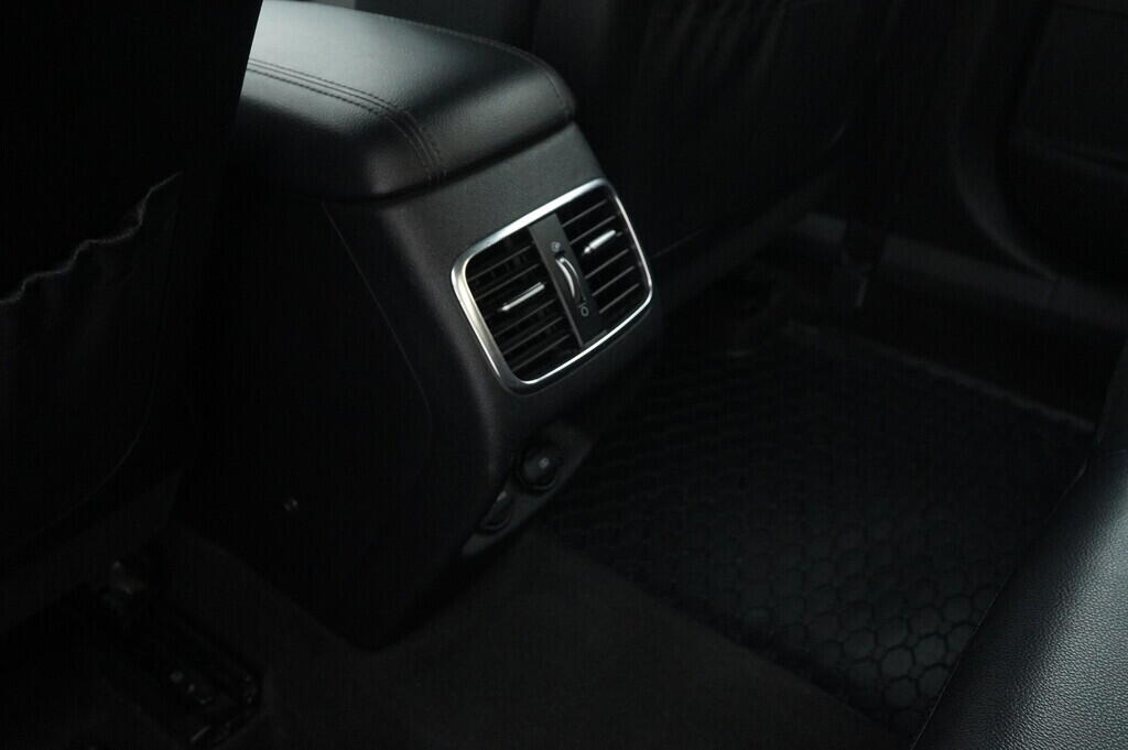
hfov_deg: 53.2
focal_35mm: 36
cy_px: 375
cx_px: 564
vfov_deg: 36.8
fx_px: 1127
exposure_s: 1/250
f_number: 6.3
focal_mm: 24
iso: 6400
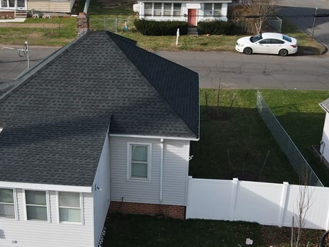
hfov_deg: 36.1
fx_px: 504
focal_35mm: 53
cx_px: 137
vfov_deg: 27.5
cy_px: 111
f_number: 2.8
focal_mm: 4.5
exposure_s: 1/350
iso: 100
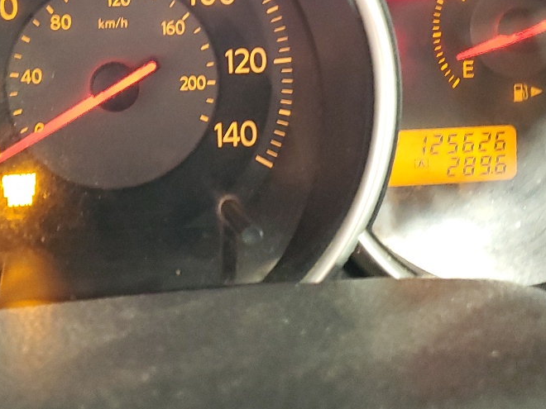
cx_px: 196
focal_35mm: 63
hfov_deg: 30.6
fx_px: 994
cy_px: -8
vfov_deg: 22.3
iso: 301
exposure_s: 1/20
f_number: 1.5
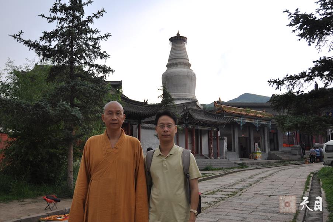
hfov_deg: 53.2
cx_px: 166
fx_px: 333
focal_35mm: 36
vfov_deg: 36.8
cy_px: 111
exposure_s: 1/50
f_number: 3.8
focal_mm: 24
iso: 100
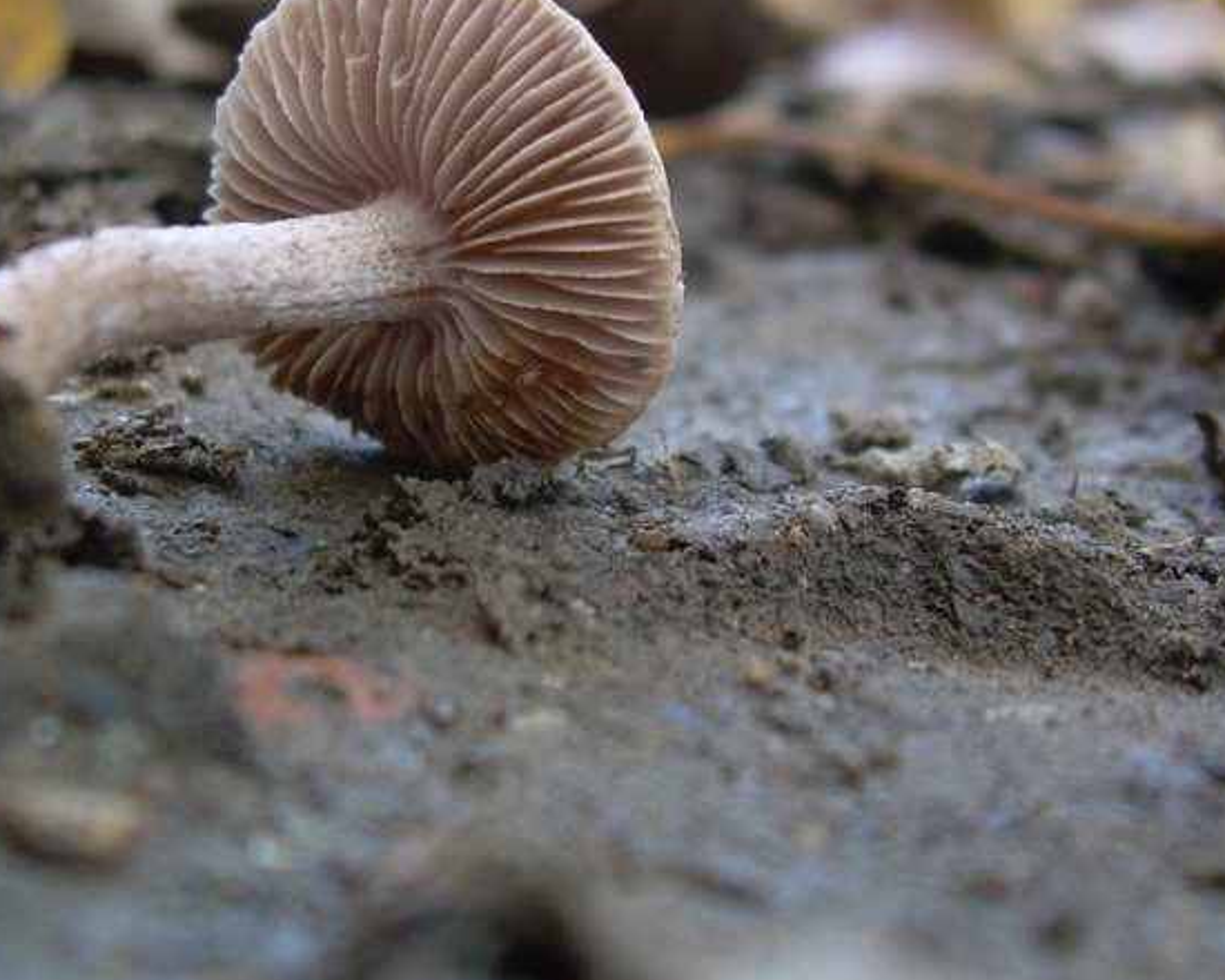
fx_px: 2502
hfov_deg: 27.3
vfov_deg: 22.0
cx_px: 399
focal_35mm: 69
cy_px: 303
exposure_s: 1/11.3
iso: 50
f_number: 2.8
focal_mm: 6.3
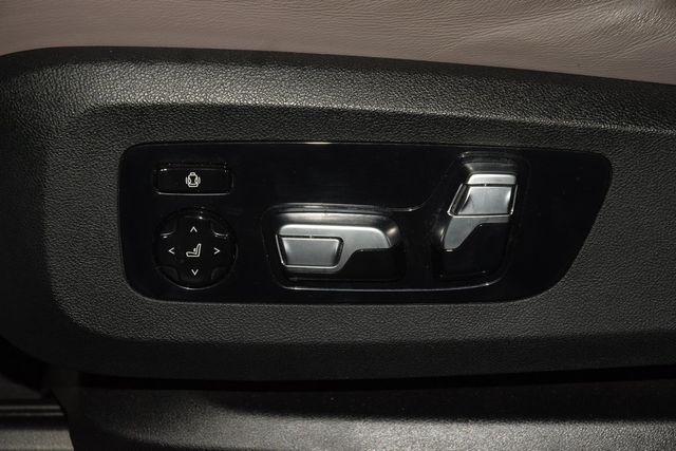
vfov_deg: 13.0
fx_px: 1972
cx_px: 338
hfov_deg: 19.5
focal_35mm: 105
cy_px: 226
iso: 100
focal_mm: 70
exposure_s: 1/125
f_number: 8
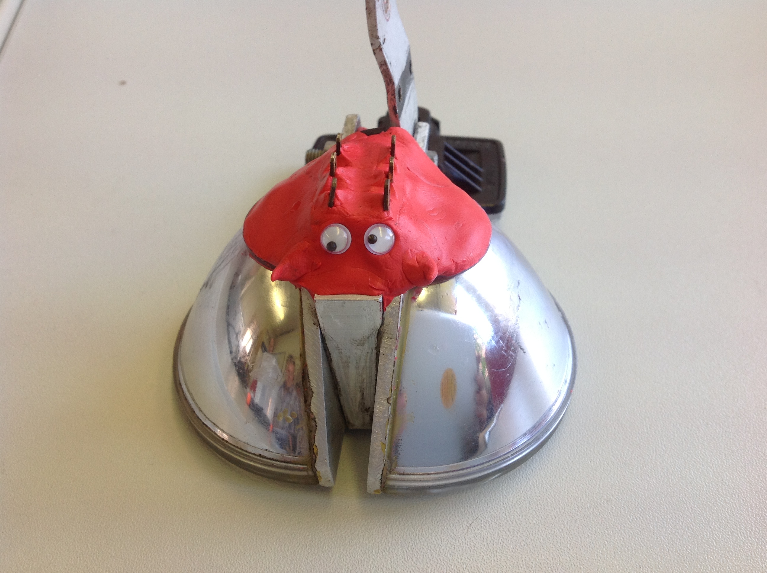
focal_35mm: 35
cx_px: 384
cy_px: 286
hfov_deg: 52.7
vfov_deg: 40.6
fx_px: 774
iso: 50
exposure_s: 1/30
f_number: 2.4
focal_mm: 4.28
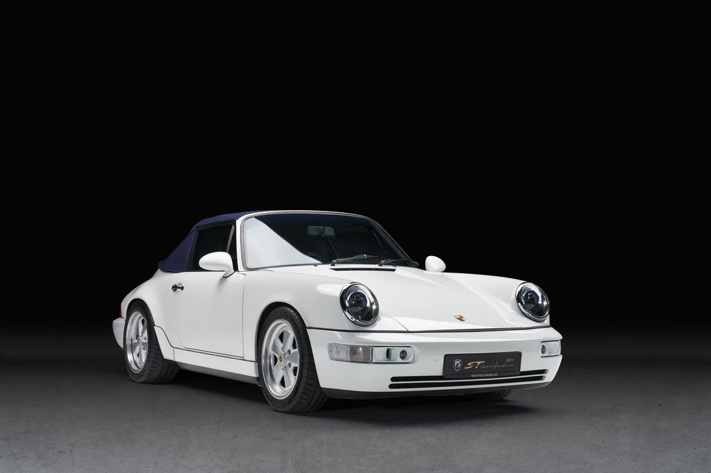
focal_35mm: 60
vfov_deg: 22.6
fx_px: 1185
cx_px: 356
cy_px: 236
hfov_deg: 33.4
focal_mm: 60
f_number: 10
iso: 64
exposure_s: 1/50
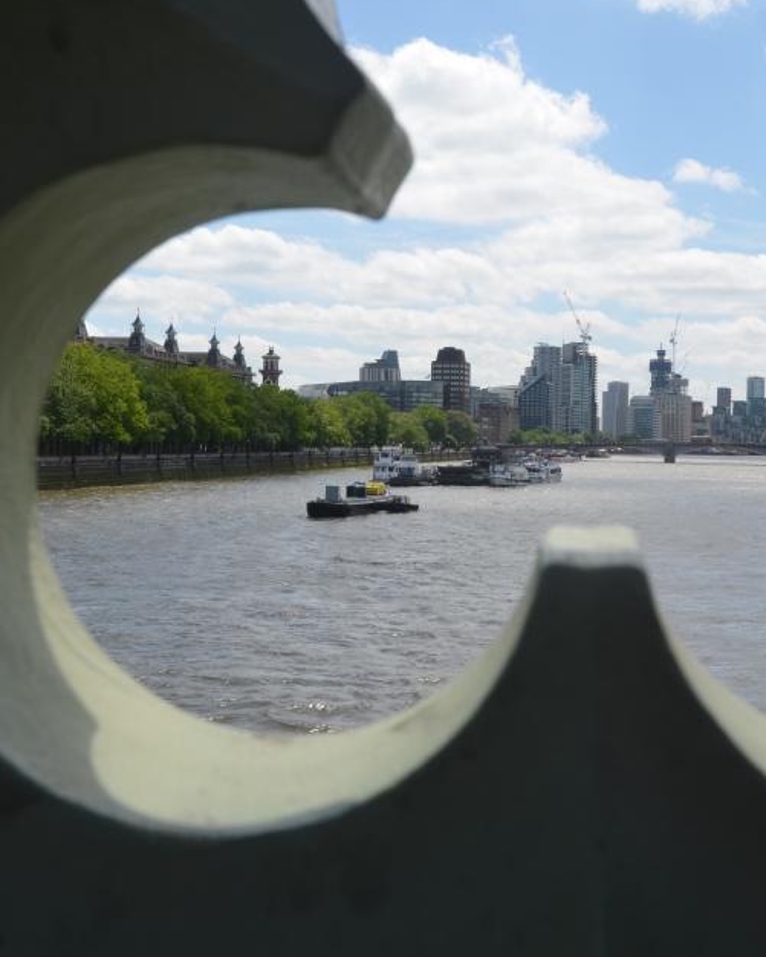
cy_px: 418
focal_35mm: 44
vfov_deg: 41.9
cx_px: 453
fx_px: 1247
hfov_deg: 34.1
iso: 200
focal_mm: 18
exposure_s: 1/320
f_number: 9
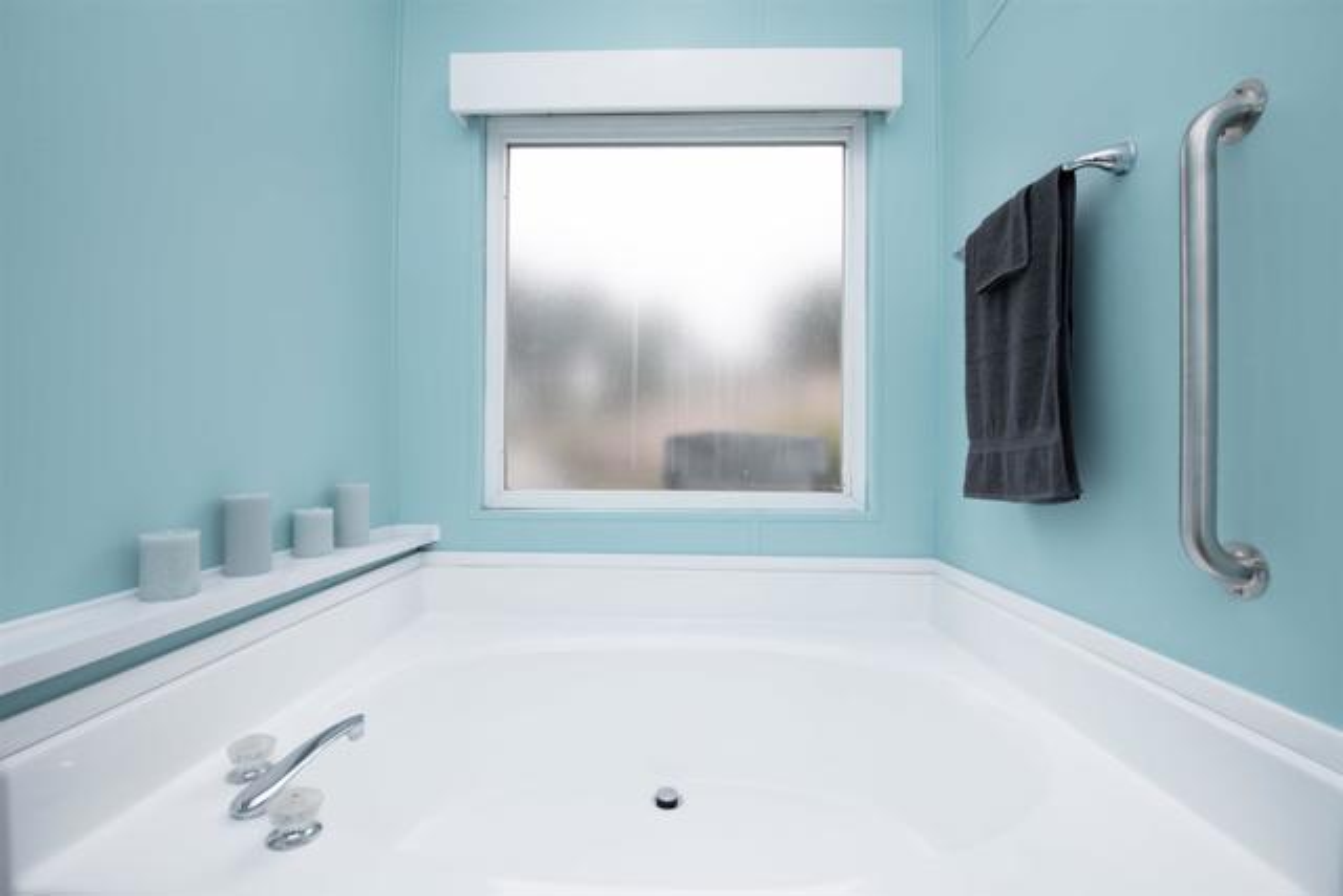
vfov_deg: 81.2
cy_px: 448
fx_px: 522
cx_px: 672
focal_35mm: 14
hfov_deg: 104.2
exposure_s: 1/125
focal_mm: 14
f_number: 7.1
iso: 320
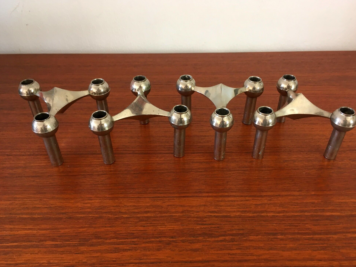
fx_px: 309
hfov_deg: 60.0
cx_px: 183
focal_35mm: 30
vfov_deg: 46.8
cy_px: 134
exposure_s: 1/33
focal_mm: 4.15
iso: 100
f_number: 2.2
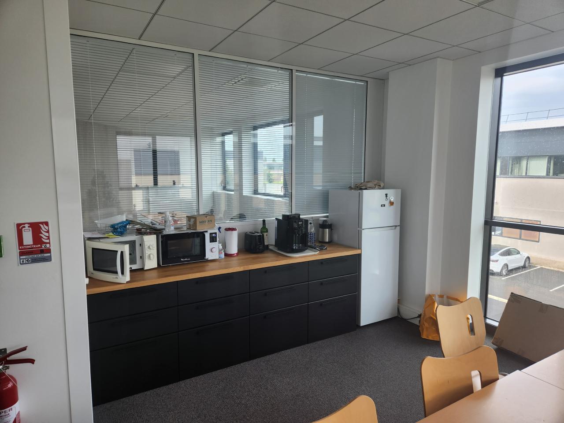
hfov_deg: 73.9
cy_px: 212
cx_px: 282
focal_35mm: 23
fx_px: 375
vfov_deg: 58.9
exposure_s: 1/180
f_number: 1.8
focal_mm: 5.4
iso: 40
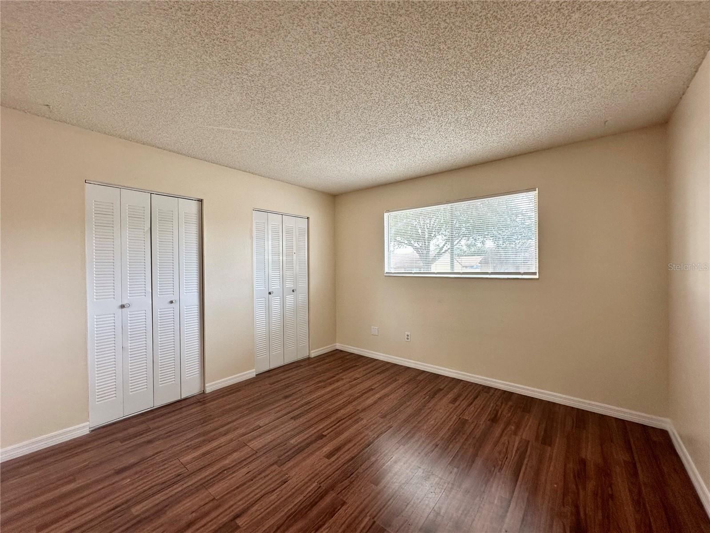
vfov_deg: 85.7
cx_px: 355
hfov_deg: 102.1
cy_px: 266
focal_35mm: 14
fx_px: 287
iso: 125
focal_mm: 2.22
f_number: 2.2
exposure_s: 1/120
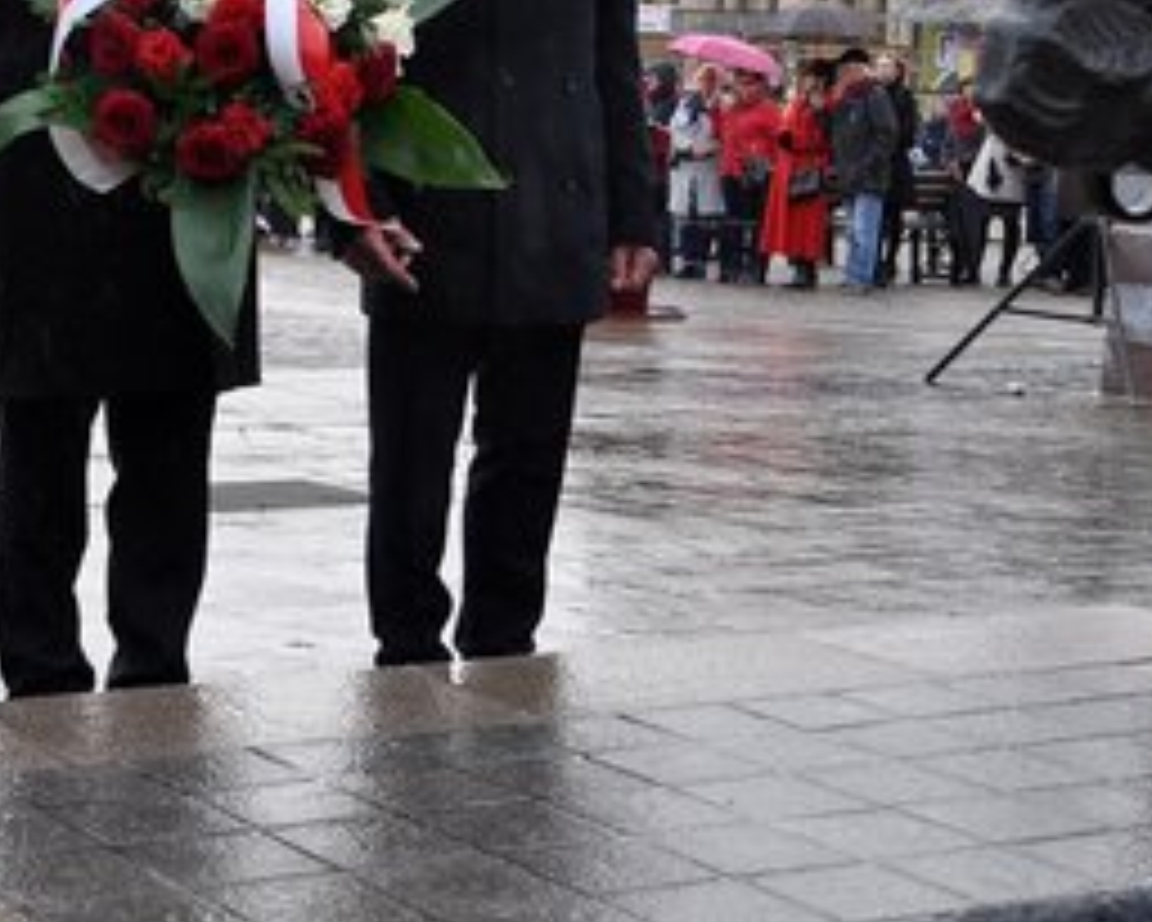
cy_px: 31
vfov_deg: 16.9
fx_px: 3042
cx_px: 216
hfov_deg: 21.2
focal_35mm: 89
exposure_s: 1/200
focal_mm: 25
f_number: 7.1
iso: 250
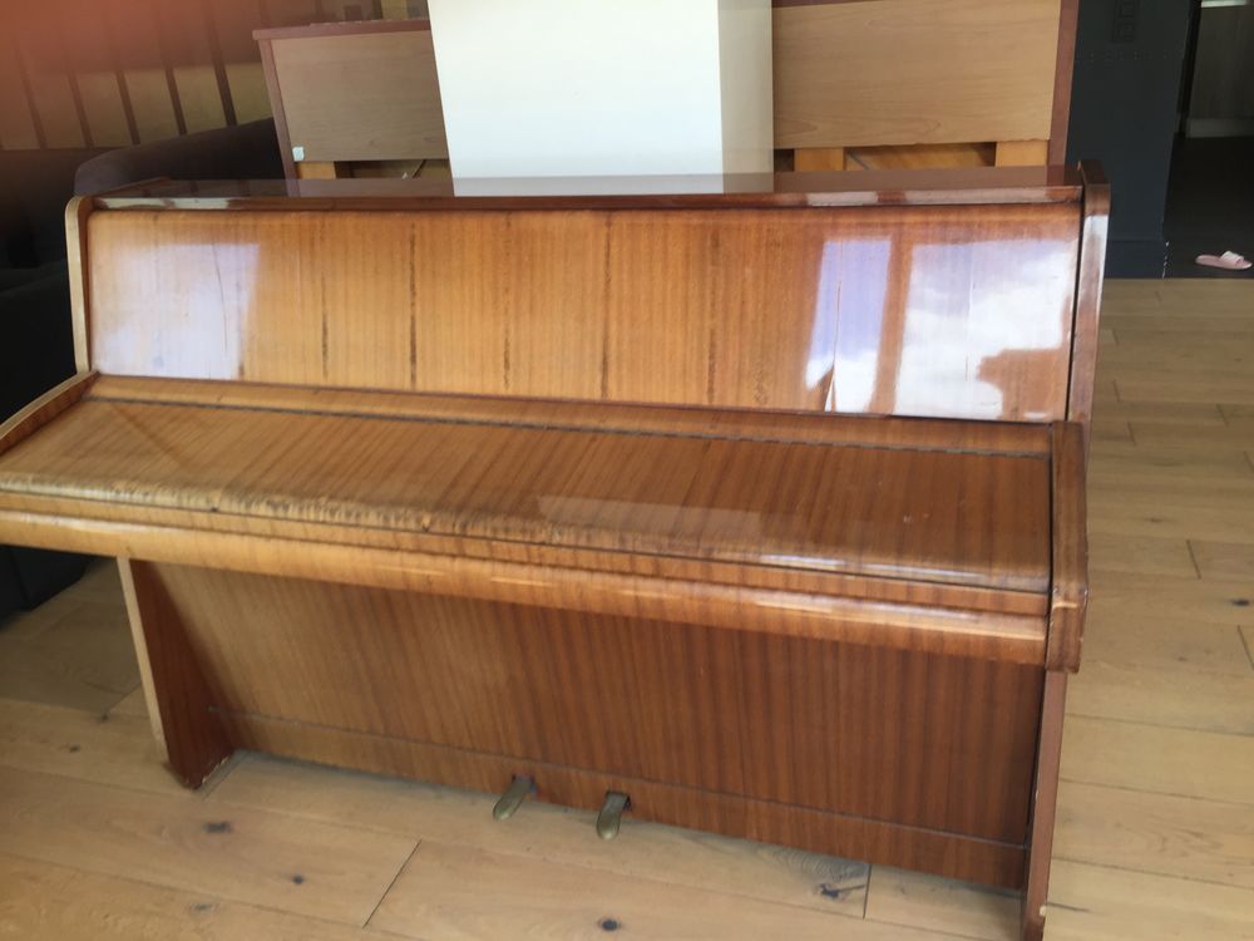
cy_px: 470
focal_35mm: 29
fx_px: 1051
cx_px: 627
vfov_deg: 48.2
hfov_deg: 61.7
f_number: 2.2
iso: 40
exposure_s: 1/120
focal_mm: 4.15
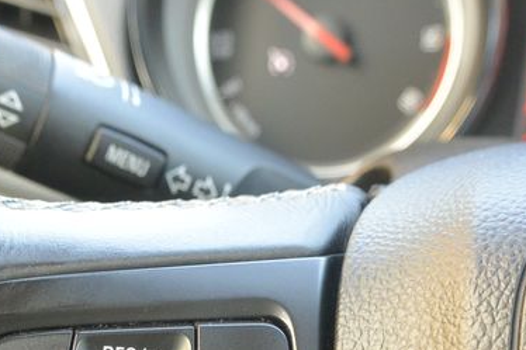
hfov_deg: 27.3
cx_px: 229
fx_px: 1081
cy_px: 443
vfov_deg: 17.4
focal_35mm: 74
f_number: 3.5
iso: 560
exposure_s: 1/60
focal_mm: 10
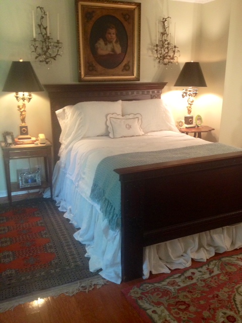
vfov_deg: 52.6
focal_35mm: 35
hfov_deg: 40.7
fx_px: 326
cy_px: 162
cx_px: 121
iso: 200
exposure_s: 1/20
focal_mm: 4.28
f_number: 2.4
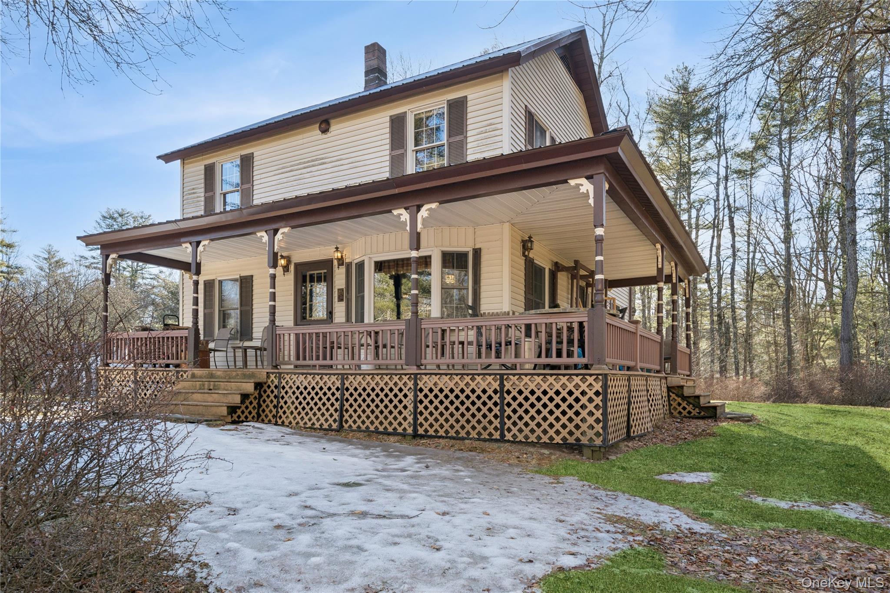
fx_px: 494
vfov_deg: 61.9
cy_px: 296
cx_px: 445
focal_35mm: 20
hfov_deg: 84.0
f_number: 8
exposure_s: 1/100
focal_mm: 20
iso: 200
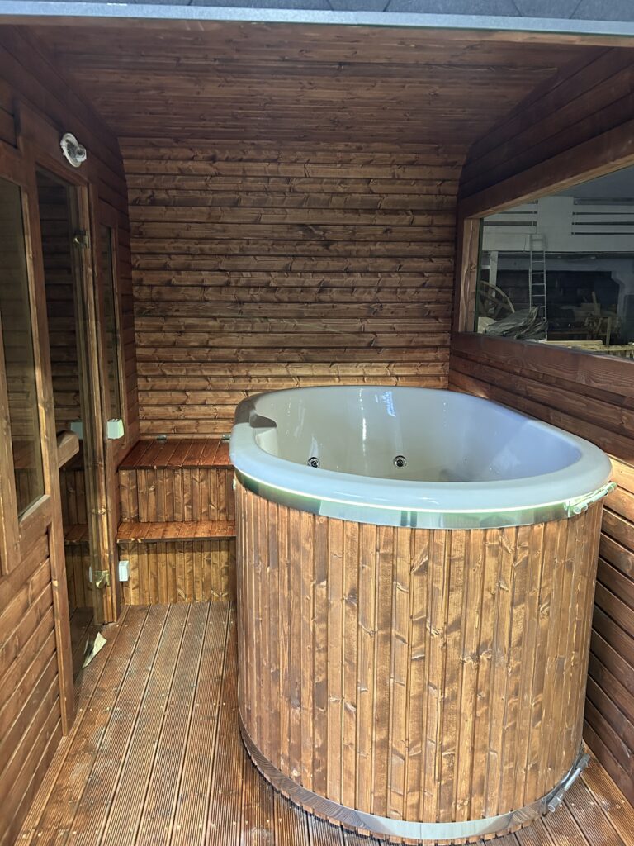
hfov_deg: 53.1
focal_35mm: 26
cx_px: 317
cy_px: 423
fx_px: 635
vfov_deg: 67.3
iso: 500
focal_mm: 5.7
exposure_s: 1/50
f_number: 1.5
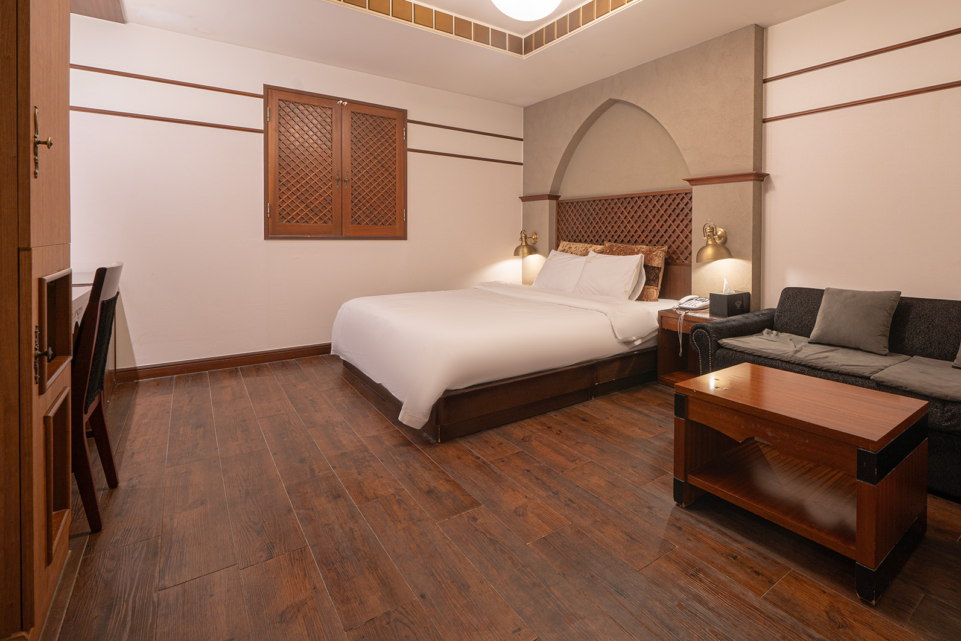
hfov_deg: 88.2
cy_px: 242
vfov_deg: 66.4
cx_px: 601
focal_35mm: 18
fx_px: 480
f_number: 10
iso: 100
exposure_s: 2.5
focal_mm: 14
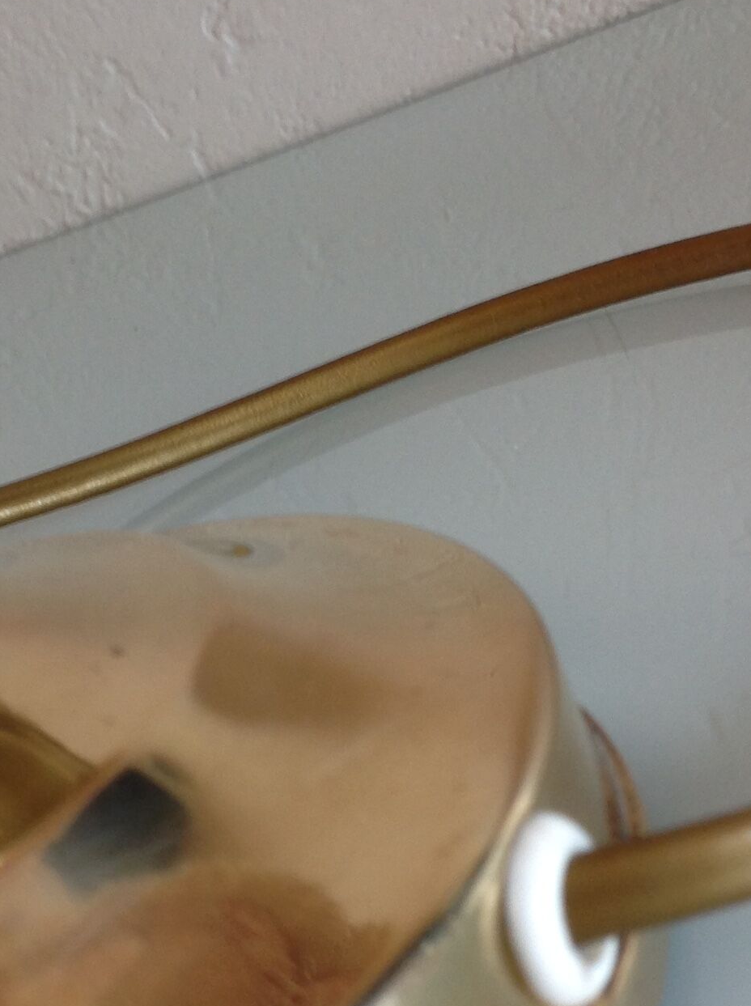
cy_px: 623
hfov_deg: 20.0
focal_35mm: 73
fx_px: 2118
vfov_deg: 26.6
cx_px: 212
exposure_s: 1/15
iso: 64
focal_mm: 4.28
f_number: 2.4
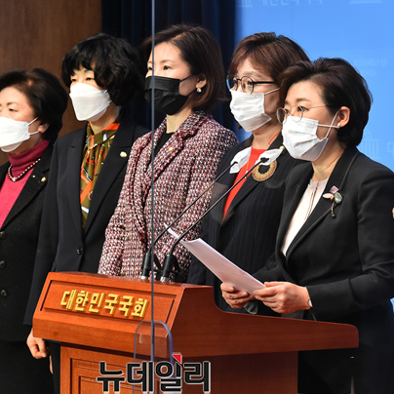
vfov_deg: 8.7
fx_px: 2601
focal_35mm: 202
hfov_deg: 8.7
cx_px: 151
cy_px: 207
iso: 3200
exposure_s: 1/250
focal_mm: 150
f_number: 8
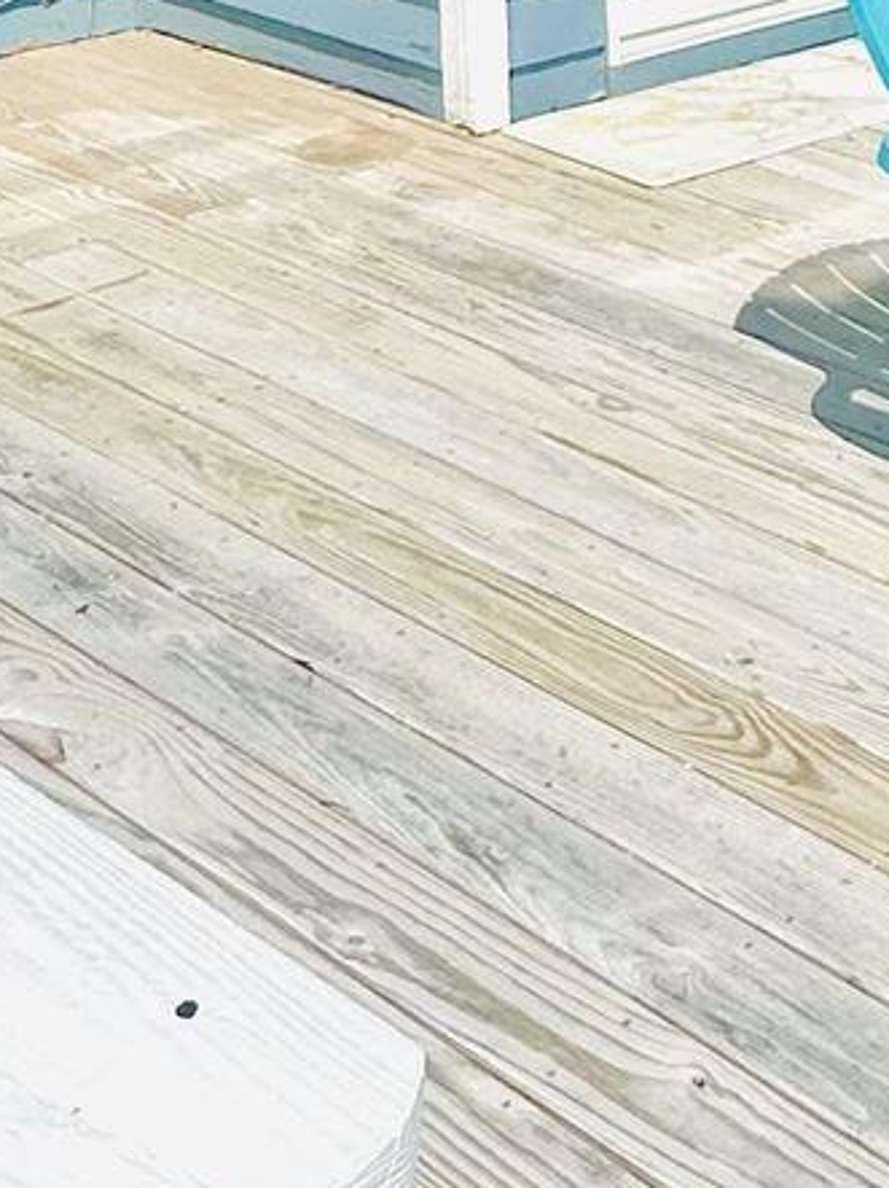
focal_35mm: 73
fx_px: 2502
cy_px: -207
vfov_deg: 24.4
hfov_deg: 17.9
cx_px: 1359
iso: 50
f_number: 2.2
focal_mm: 2.22
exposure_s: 1/3610
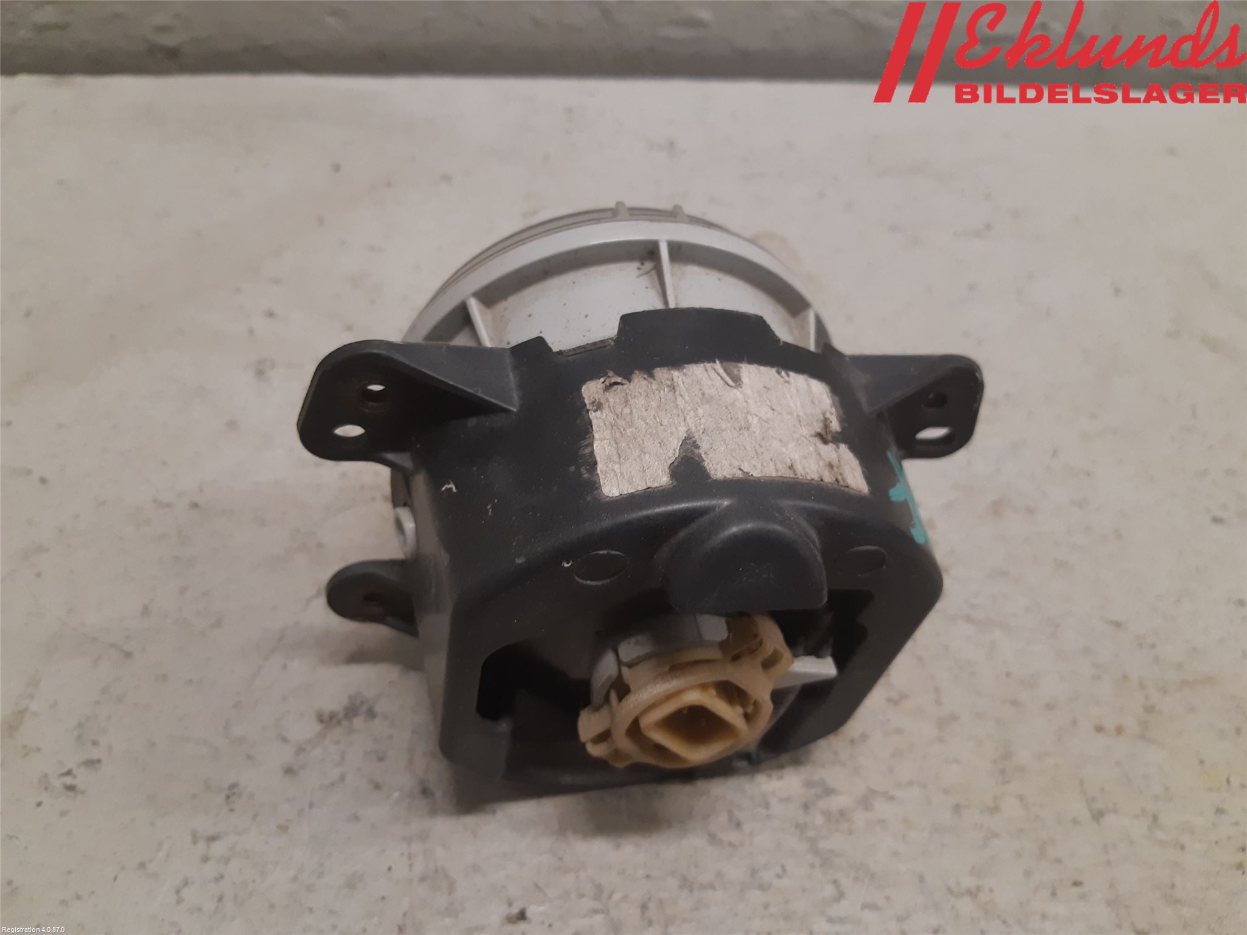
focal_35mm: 26
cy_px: 468
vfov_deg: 53.1
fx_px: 937
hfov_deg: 67.3
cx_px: 624
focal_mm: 3.93
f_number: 1.7
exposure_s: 1/50
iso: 160
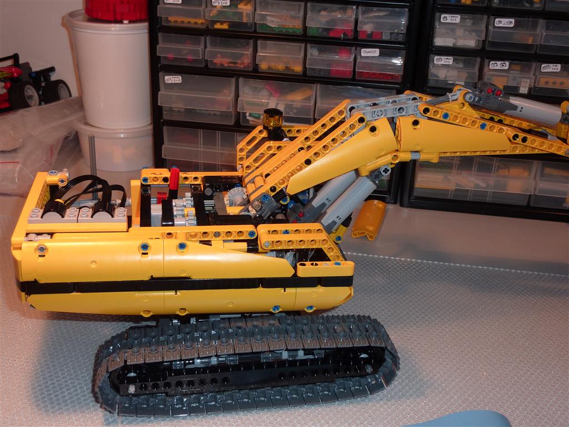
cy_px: 214
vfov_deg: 36.0
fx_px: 657
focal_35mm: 40
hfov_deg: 46.8
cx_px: 284
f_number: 3.6
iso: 100
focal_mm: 6.5
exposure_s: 1/30
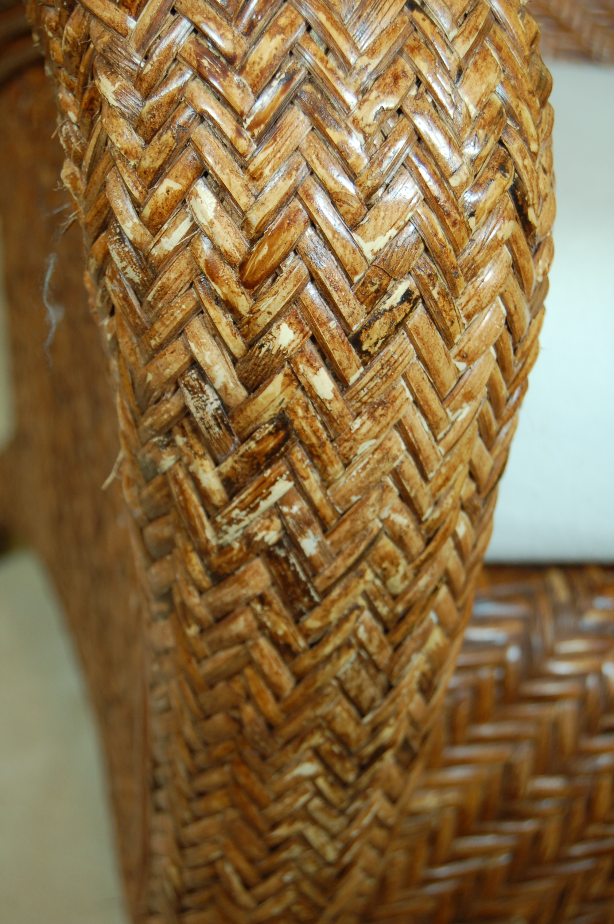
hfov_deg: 19.7
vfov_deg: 29.3
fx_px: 1768
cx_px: 307
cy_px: 462
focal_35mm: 69
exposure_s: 1/30
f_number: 5.3
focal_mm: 46
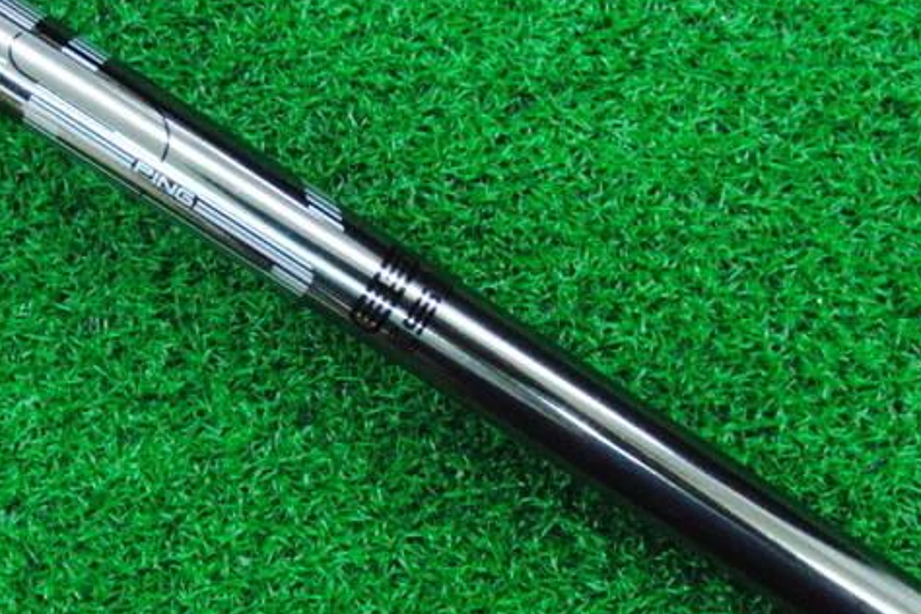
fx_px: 1330
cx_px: 326
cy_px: 256
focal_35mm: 52
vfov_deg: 26.0
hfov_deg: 37.9
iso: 3200
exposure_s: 1/200
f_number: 3.6
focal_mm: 6.42
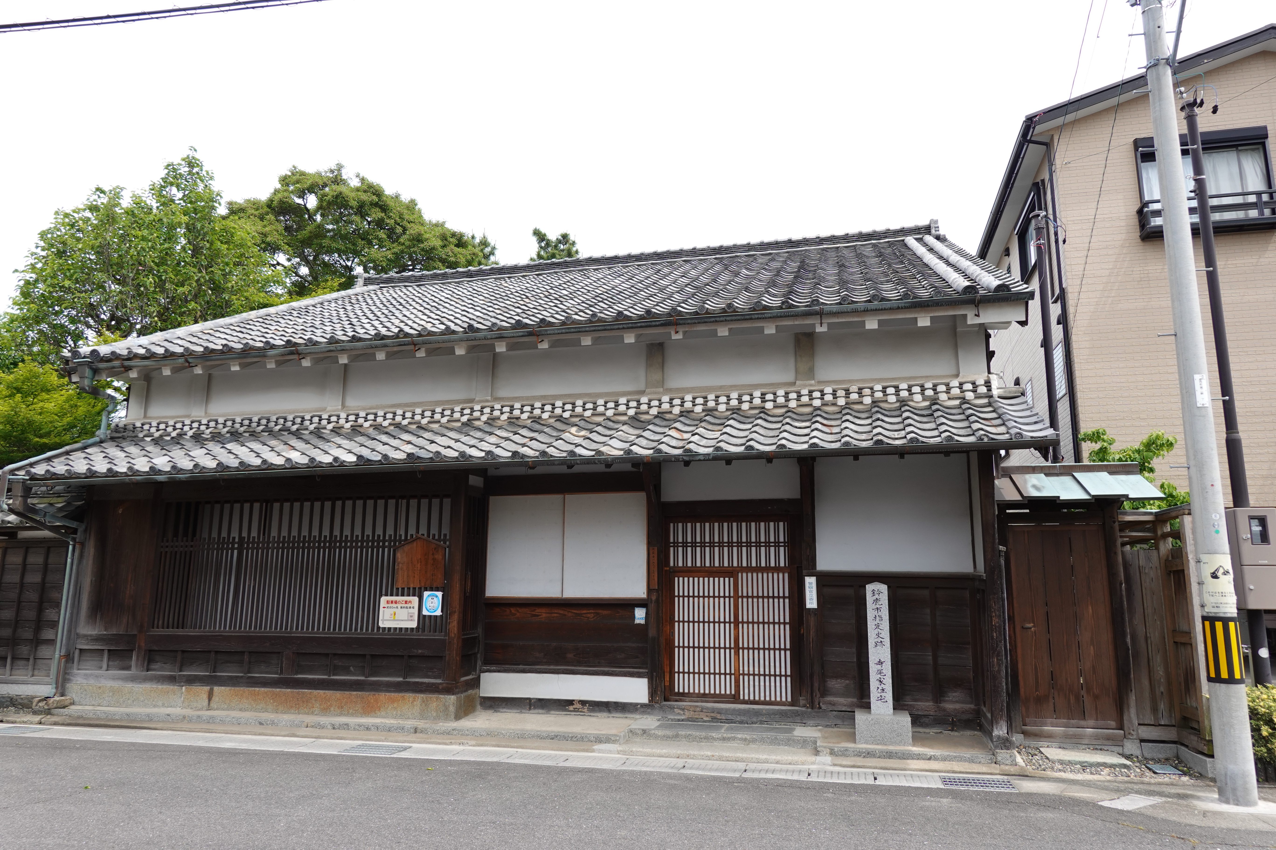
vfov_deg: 53.1
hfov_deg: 73.7
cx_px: 638
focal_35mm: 24
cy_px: 425
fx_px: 851
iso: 100
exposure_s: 1/320
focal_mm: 9
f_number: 4
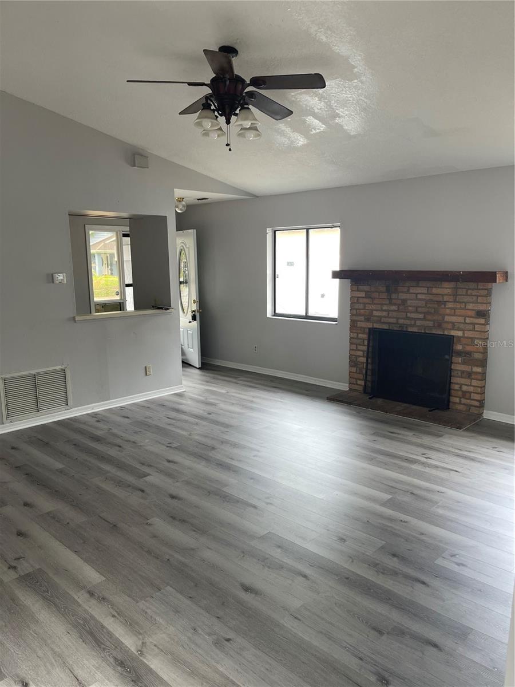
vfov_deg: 69.4
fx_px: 496
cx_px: 258
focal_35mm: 25
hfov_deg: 54.9
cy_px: 344
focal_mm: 5.1
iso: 64
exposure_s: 1/121
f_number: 1.6
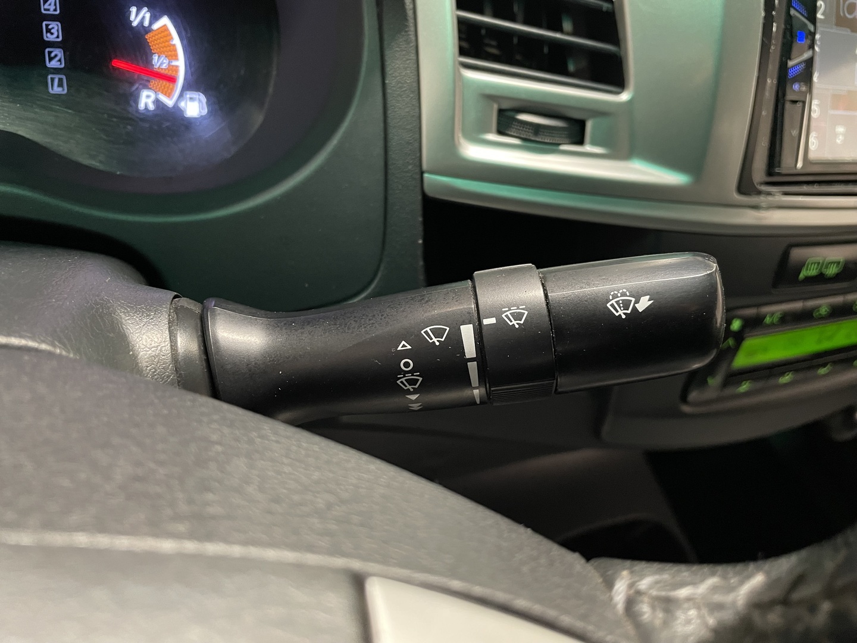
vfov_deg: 53.1
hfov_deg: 67.3
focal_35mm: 26
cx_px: 428
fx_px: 644
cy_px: 322
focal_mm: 4.2
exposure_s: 1/33
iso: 400
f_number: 1.6
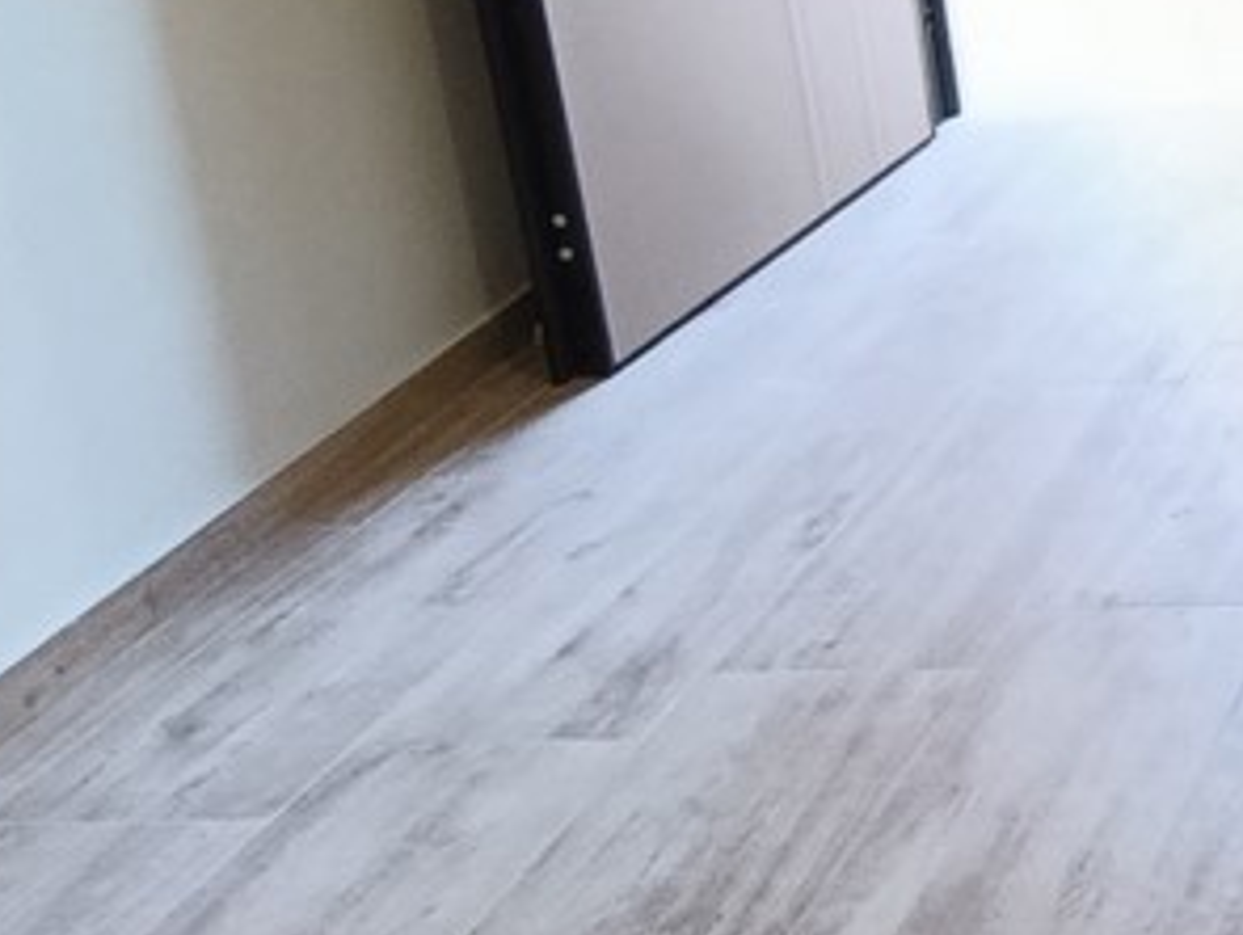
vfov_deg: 25.2
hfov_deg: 26.2
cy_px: -194
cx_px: 1892
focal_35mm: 52
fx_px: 1870
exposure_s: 1/33.3
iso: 346
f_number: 2.2
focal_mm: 1.65
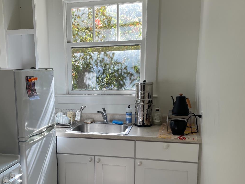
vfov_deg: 37.3
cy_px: 125
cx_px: 94
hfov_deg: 48.6
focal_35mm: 38
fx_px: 269
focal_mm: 4.2
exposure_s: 1/121
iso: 32
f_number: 1.6
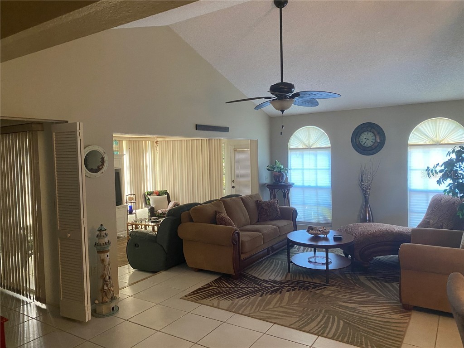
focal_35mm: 26
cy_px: 174
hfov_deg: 67.3
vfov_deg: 53.1
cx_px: 232
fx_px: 349
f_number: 1.8
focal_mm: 4.25
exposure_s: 1/60
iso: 400
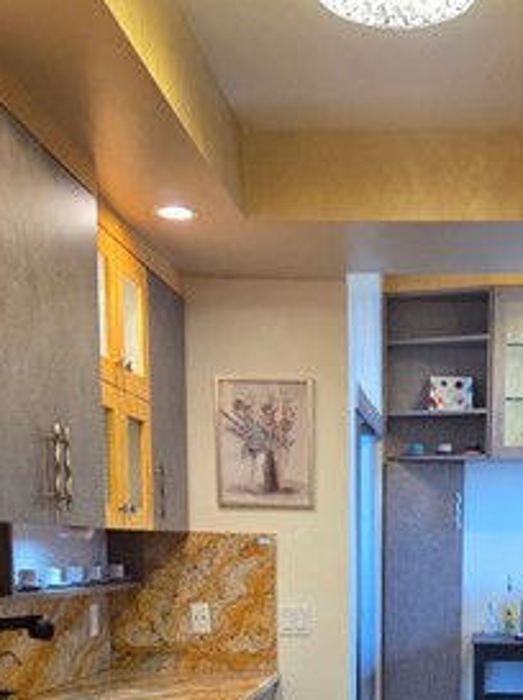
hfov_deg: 26.3
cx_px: 441
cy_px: 736
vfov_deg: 32.1
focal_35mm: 54
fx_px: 1090
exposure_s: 1/120
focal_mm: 5.4
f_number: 1.8
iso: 320
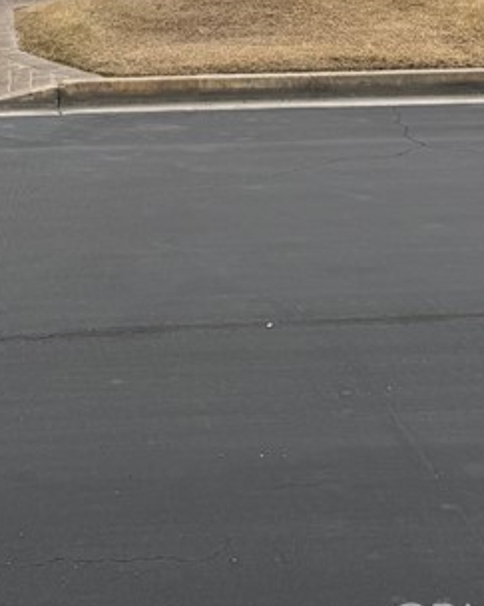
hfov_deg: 19.3
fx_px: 1415
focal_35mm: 79
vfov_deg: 22.3
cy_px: -116
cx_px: 147
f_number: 1.78
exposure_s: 1/2525
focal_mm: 6.76
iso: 80
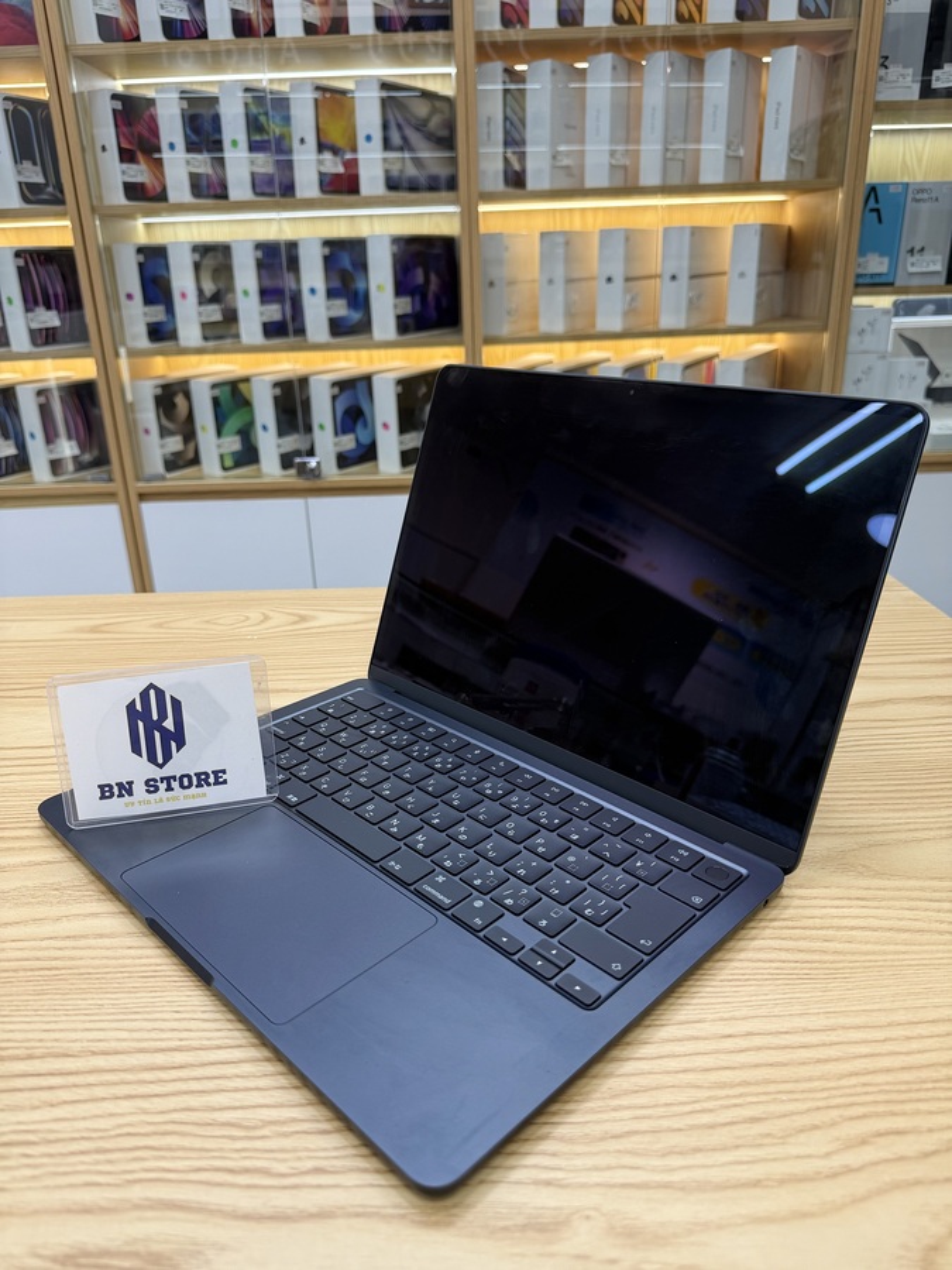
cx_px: 476
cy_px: 635
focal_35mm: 24
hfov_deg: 56.8
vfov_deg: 71.6
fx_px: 880
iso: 100
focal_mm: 6.76
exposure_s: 1/120
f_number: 1.78
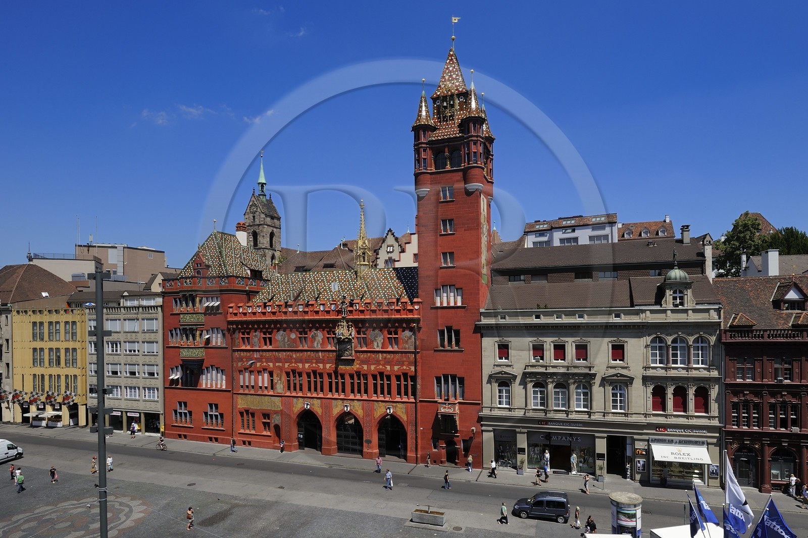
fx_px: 381
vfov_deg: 70.4
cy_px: 269
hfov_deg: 93.3
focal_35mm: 17
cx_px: 404
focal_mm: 17
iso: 200
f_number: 14
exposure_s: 1/160
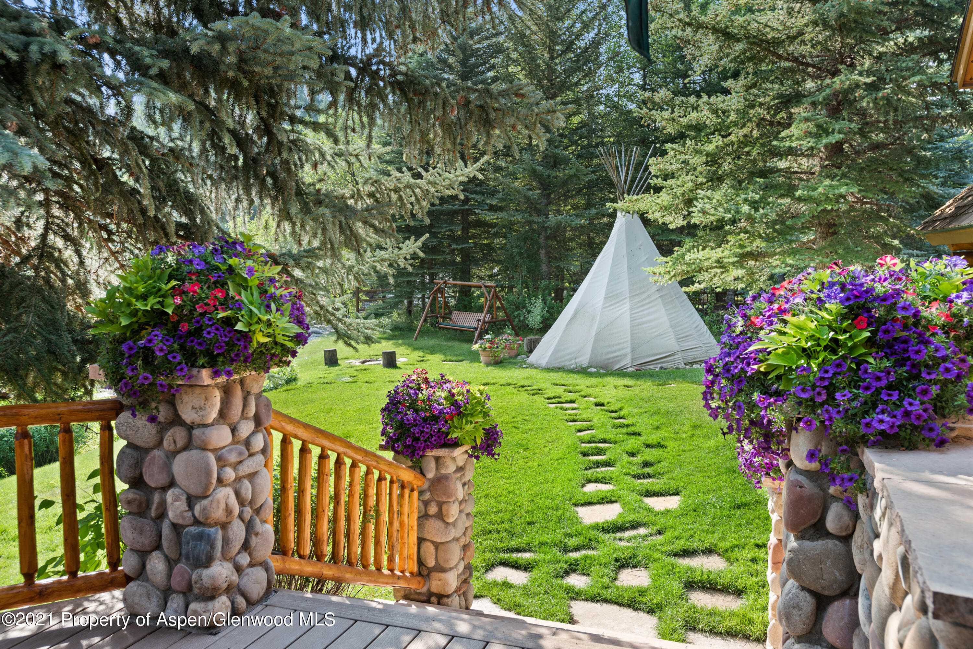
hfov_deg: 61.9
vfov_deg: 43.6
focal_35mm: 30
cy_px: 324
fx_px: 811
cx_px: 486
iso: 100
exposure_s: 1/10
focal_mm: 30
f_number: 7.1
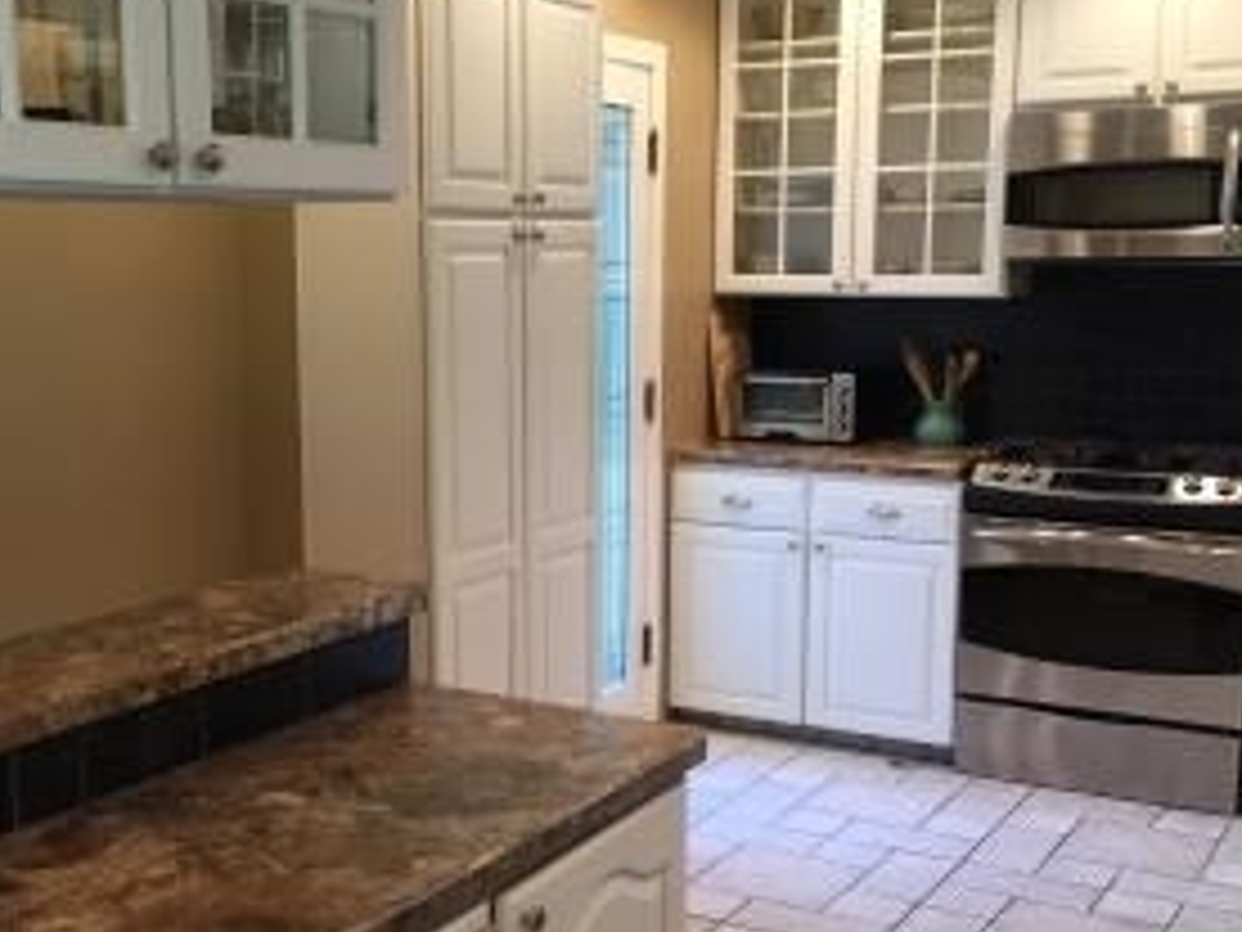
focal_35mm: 47
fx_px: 1686
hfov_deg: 40.3
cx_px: 500
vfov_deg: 30.8
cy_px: 545
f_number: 2.2
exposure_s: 1/30
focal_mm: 4.15
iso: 50
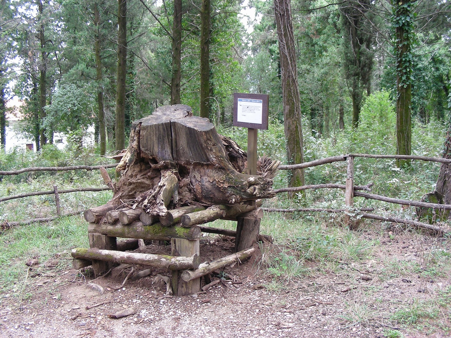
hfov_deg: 49.0
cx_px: 226
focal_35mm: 38
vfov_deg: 37.7
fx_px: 495
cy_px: 169
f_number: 3.5
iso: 65
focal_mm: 6.3
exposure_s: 1/29.8
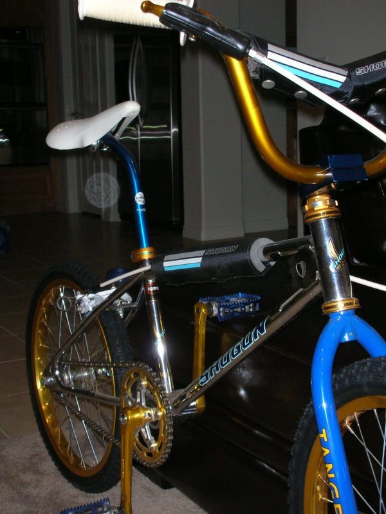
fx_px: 788
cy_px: 257
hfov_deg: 27.5
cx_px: 193
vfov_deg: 36.2
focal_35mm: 53
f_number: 3.7
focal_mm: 8.8
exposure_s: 1/60.1
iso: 131
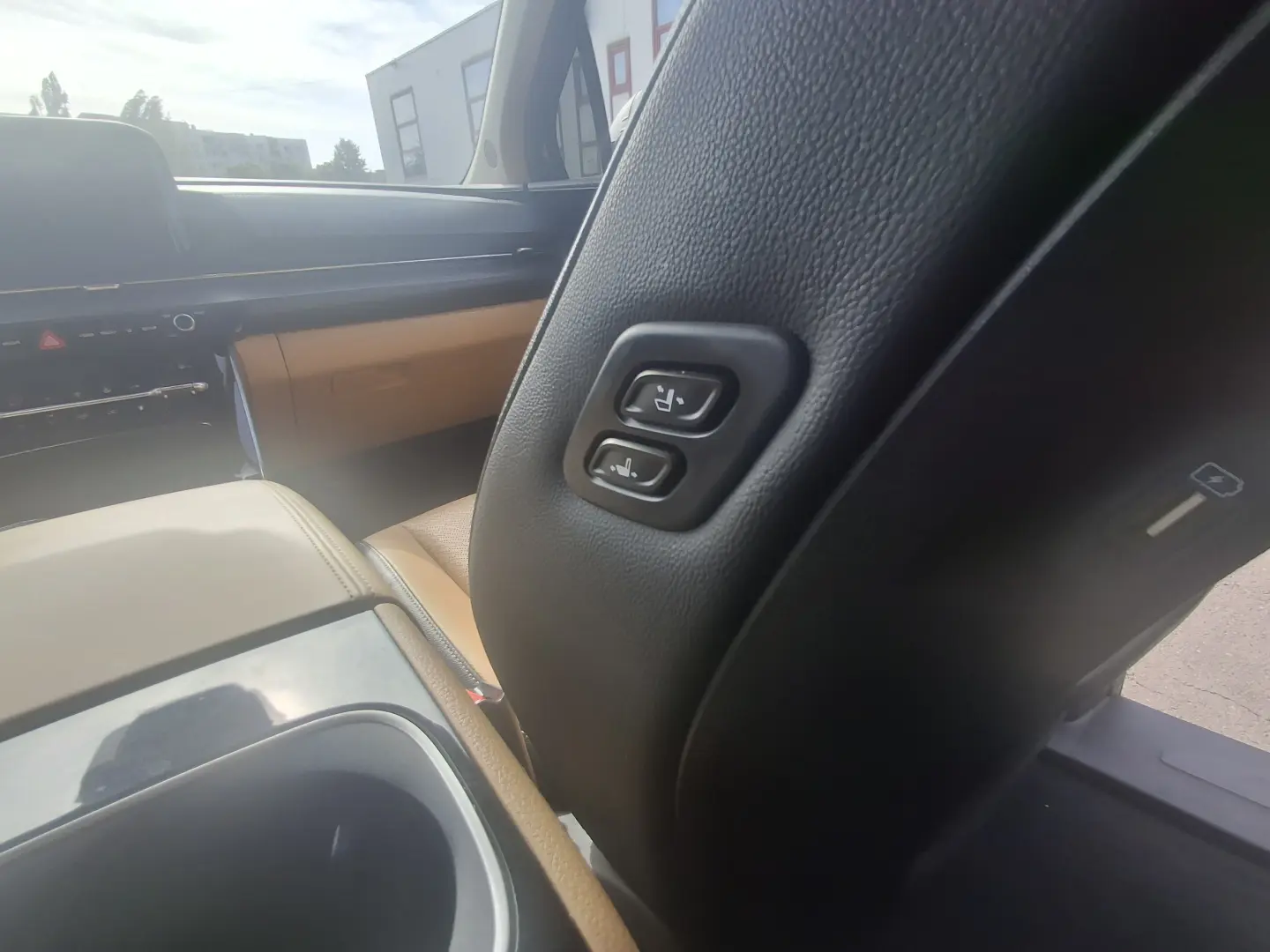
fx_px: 587
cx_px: 635
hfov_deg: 94.5
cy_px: 476
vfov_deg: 78.1
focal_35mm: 16
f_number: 2.2
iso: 40
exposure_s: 1/315
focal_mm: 1.64
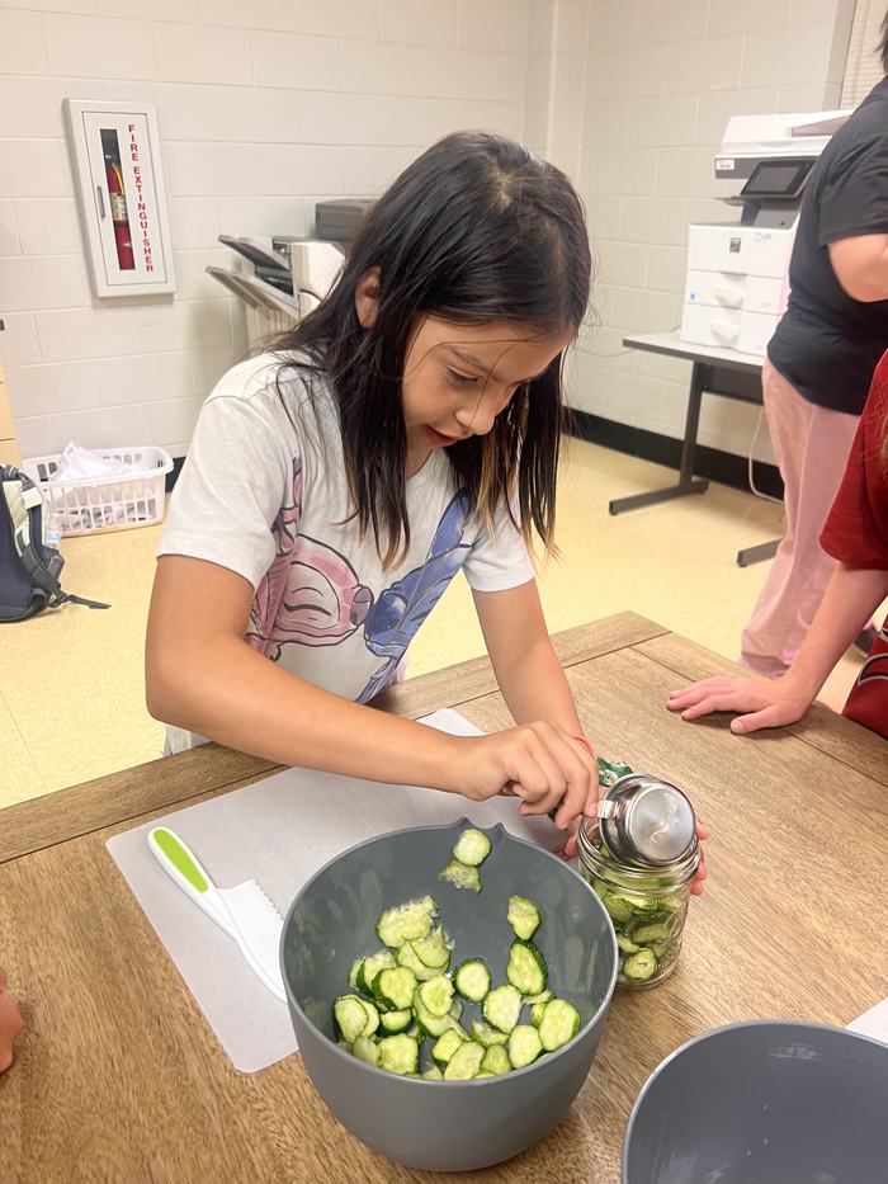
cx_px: 444
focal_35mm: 26
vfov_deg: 67.3
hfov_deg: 53.1
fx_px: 889
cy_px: 592
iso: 80
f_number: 1.5
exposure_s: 1/60
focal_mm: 5.7
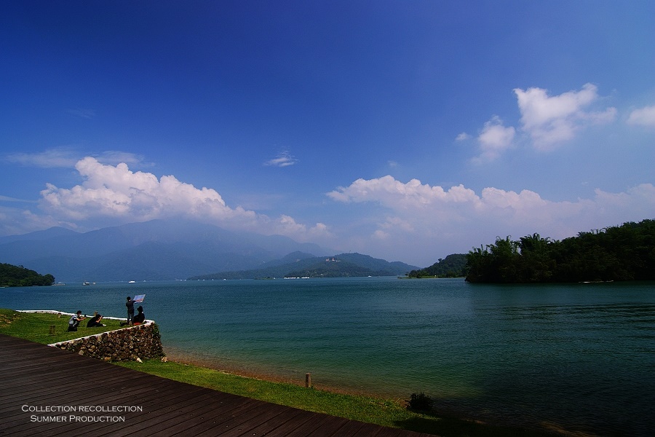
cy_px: 218
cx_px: 328
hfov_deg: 95.0
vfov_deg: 72.1
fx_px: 300
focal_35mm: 16
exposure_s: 1/100
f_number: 10
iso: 100
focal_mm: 11
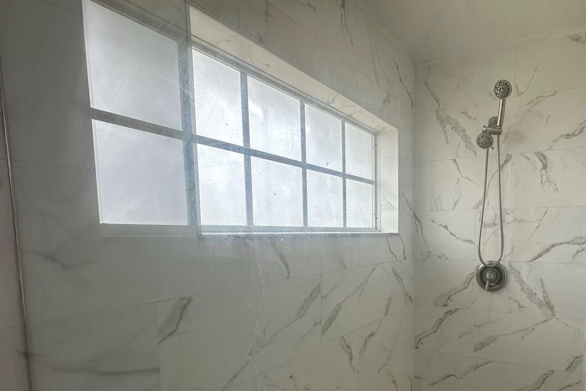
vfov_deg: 58.0
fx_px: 342
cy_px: 264
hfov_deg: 77.0
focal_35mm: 21
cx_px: 416
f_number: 2.2
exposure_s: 1/145
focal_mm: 2.22
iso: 40
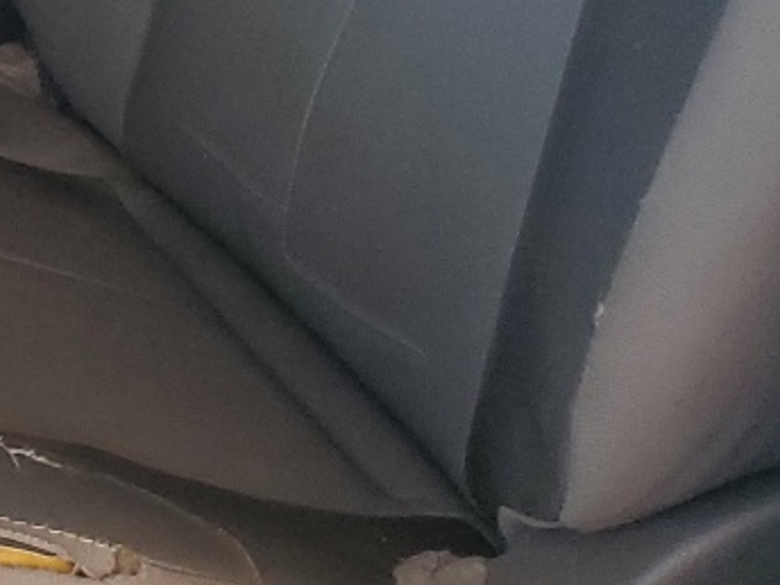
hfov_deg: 13.5
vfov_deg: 11.7
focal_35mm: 121
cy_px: -277
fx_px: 2726
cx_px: -866
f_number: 1.5
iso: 73
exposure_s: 1/120
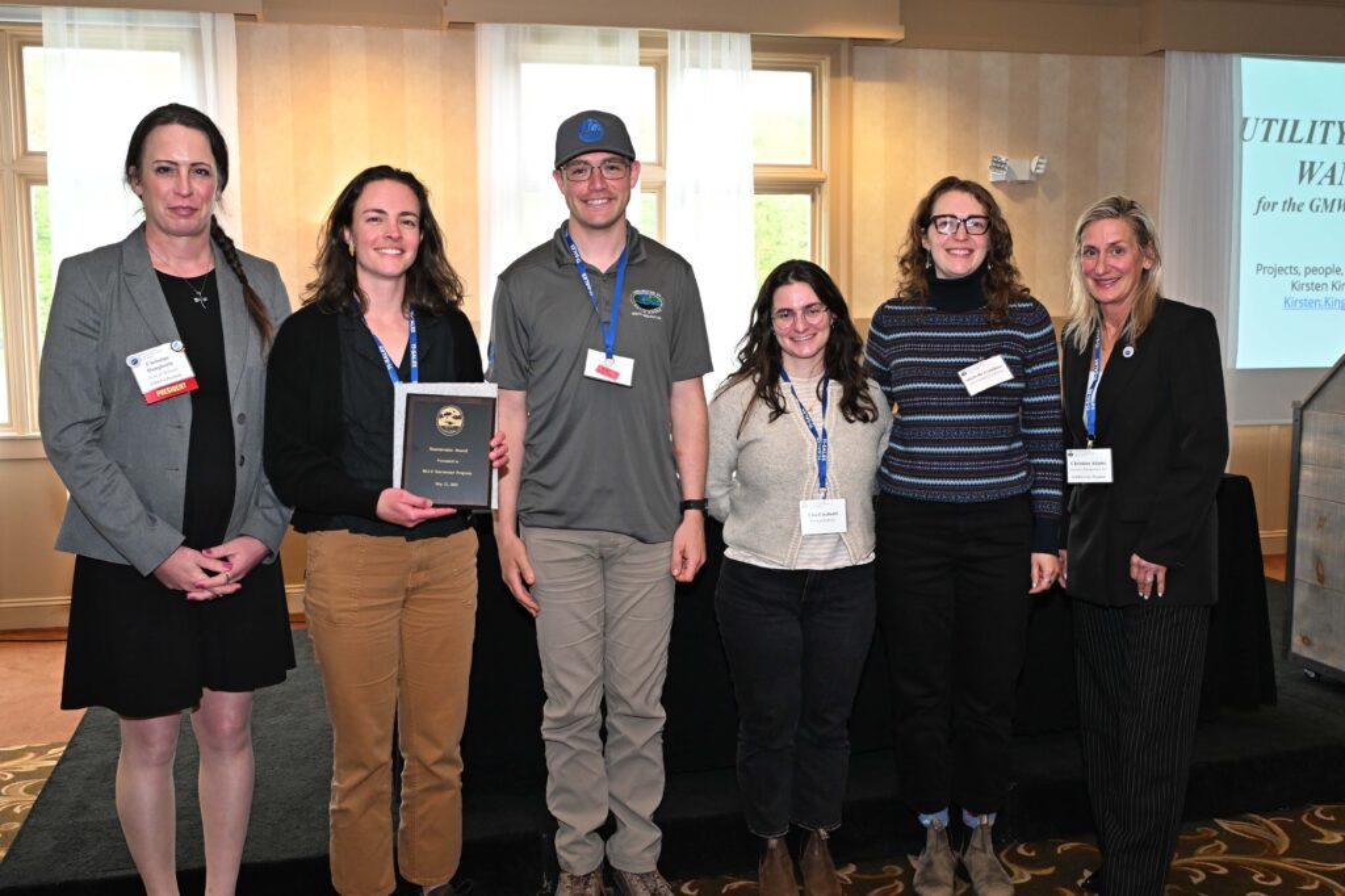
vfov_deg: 36.8
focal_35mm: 36
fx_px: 1344
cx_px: 672
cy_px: 448
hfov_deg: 53.1
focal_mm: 24
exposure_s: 1/60
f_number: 5
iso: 800
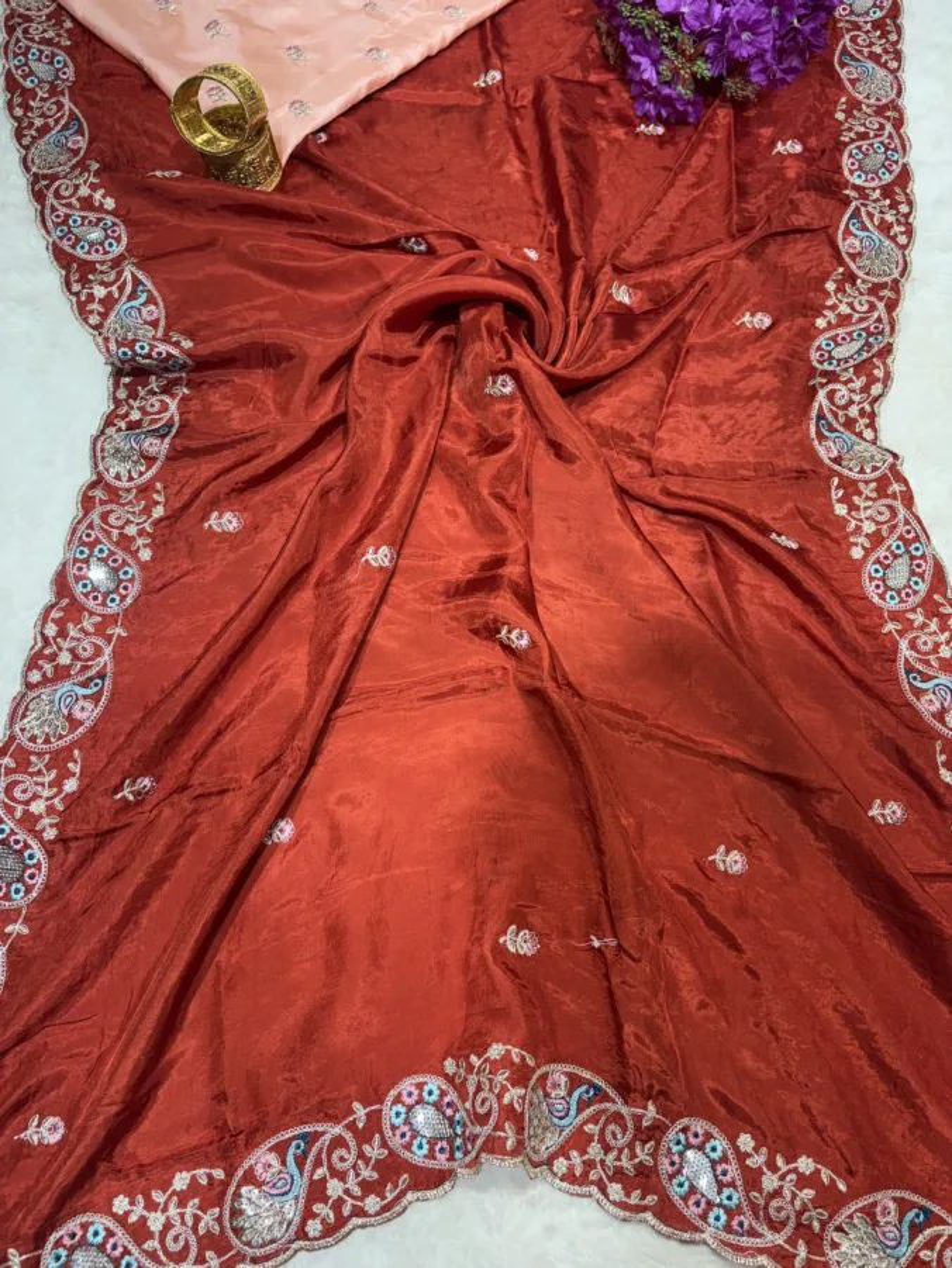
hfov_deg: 53.1
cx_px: 476
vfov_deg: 67.3
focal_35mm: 26
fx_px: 953
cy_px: 634
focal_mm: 5.96
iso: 50
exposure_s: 1/111
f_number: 1.6
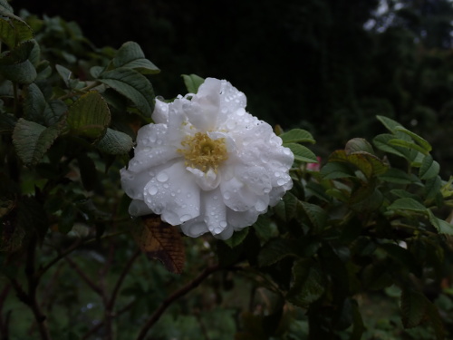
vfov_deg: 32.9
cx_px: 226
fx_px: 576
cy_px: 170
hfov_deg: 42.9
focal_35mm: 44
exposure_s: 1/400
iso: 100
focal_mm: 7.84
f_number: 4
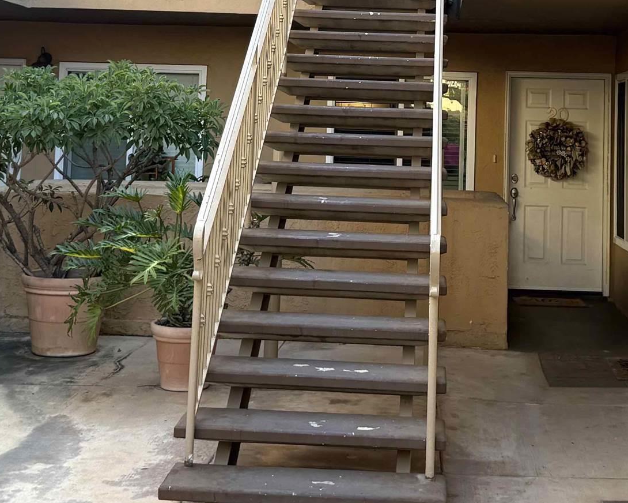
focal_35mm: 66
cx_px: 364
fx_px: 1227
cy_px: 63
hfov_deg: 28.7
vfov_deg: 22.6
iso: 100
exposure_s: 1/389
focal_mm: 6.76
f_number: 1.78
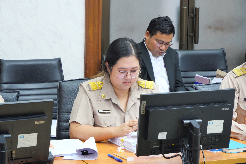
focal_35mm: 118
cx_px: 123
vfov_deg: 11.6
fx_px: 807
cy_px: 82
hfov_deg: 17.3
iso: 1000
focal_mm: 57
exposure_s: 1/10
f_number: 5.6
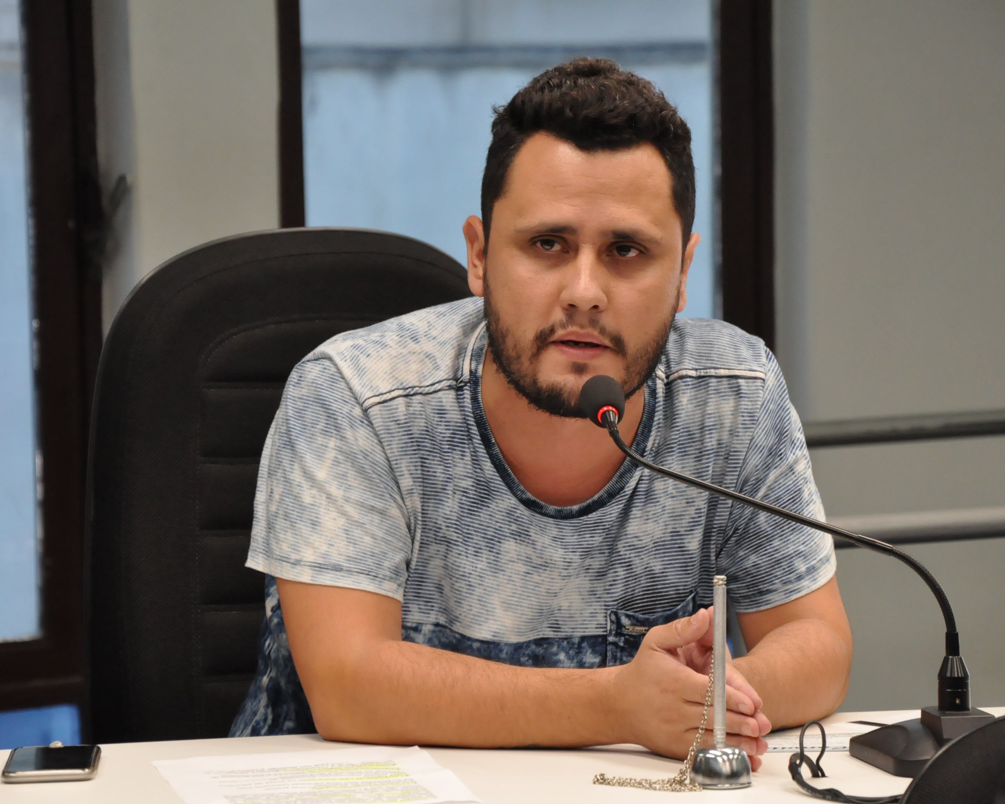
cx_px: 499
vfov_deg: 8.7
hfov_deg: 10.8
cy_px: 403
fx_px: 5311
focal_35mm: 179
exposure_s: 1/100
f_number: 5.6
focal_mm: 105
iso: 2000
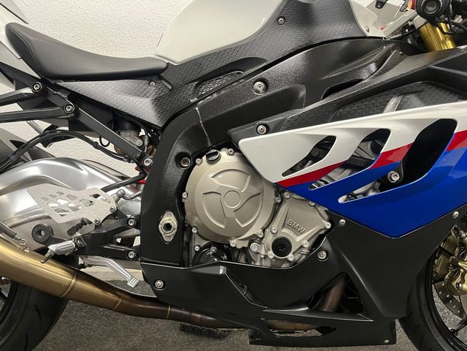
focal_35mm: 26
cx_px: 234
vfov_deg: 53.1
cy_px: 176
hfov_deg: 67.3
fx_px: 351
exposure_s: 1/50
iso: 250
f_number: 1.6
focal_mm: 5.1
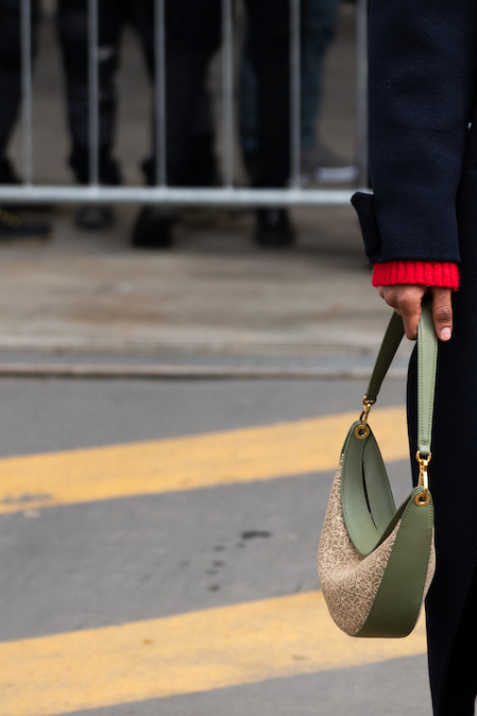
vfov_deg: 11.0
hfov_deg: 7.3
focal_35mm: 187
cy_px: 186
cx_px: 625
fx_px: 3718
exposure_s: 1/1000
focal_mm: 70
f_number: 2.8
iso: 800
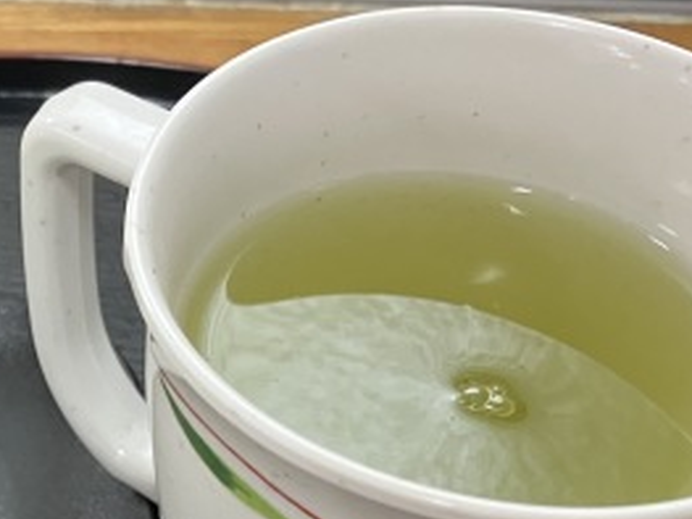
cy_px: 562
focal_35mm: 80
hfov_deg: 23.2
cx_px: -39
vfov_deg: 17.8
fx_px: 1599
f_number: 1.8
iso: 250
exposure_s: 1/50
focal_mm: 3.99
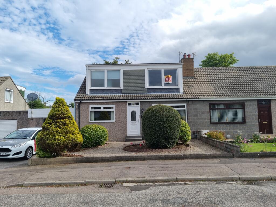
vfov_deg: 53.1
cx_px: 138
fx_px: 207
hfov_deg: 67.3
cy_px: 104
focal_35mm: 26
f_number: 1.8
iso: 50
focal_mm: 5.4
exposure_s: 1/2667
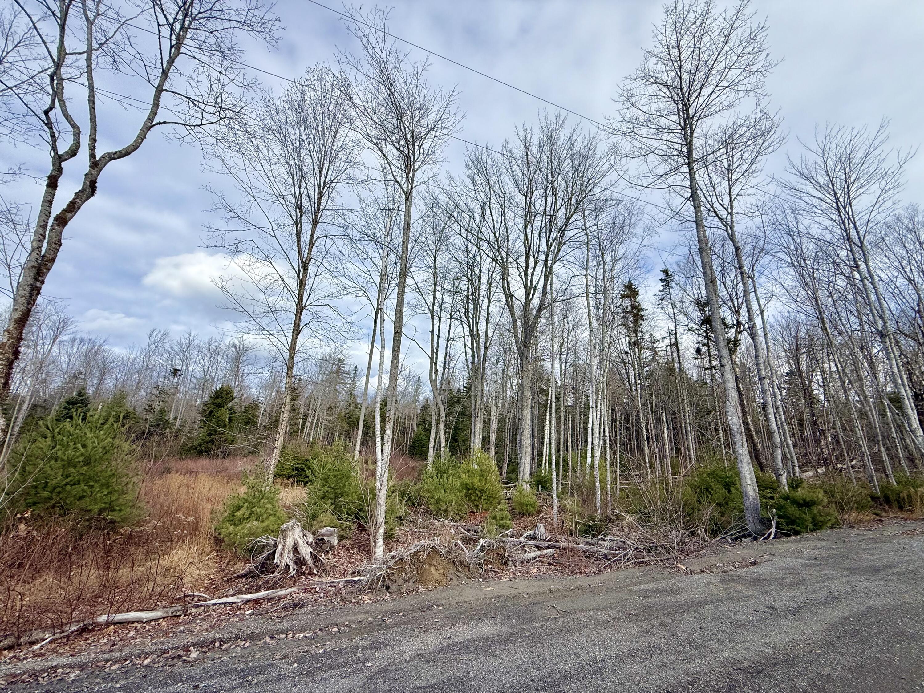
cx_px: 462
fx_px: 374
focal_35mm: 14
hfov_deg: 102.1
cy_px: 346
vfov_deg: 85.7
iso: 50
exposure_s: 1/1464
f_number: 2.2
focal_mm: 2.22
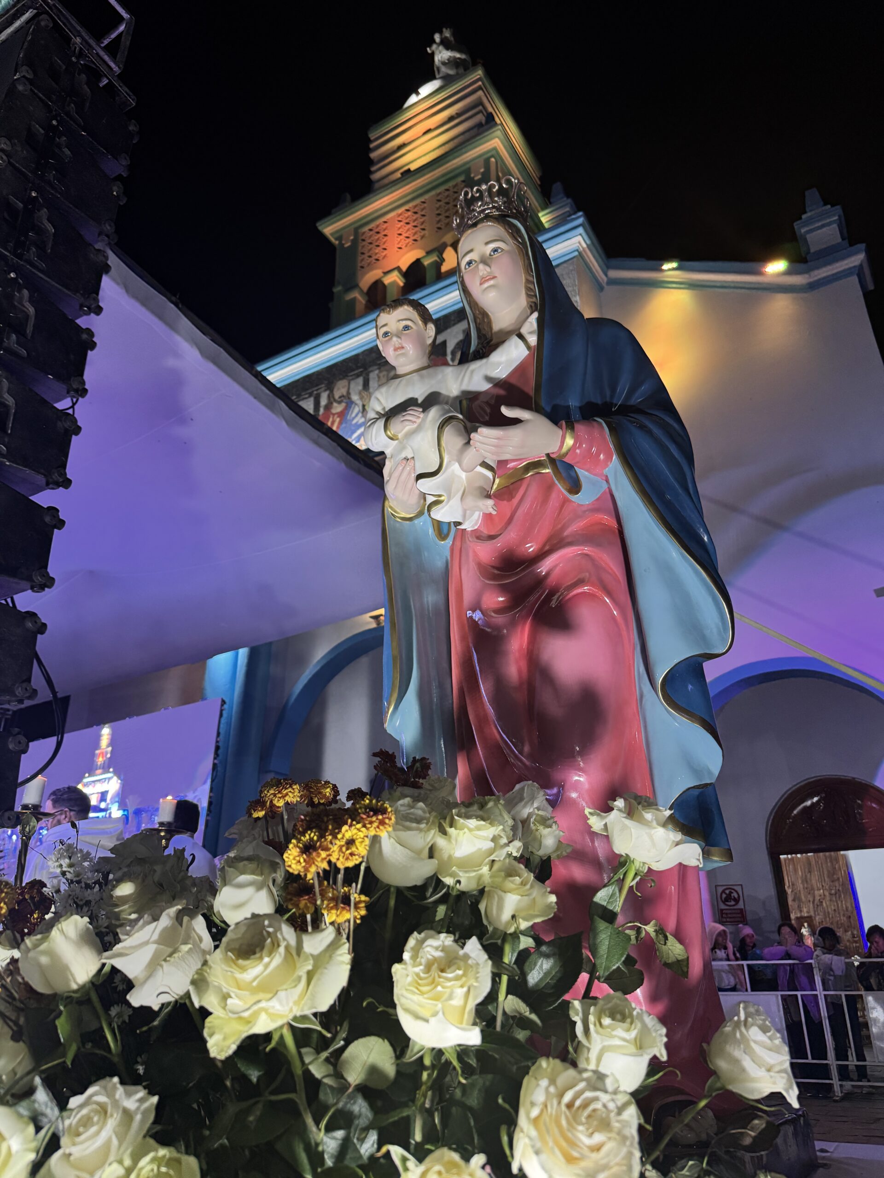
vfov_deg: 71.6
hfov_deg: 56.8
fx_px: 817
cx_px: 442
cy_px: 589
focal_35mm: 24
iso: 200
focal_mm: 6.76
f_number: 1.78
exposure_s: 1/120
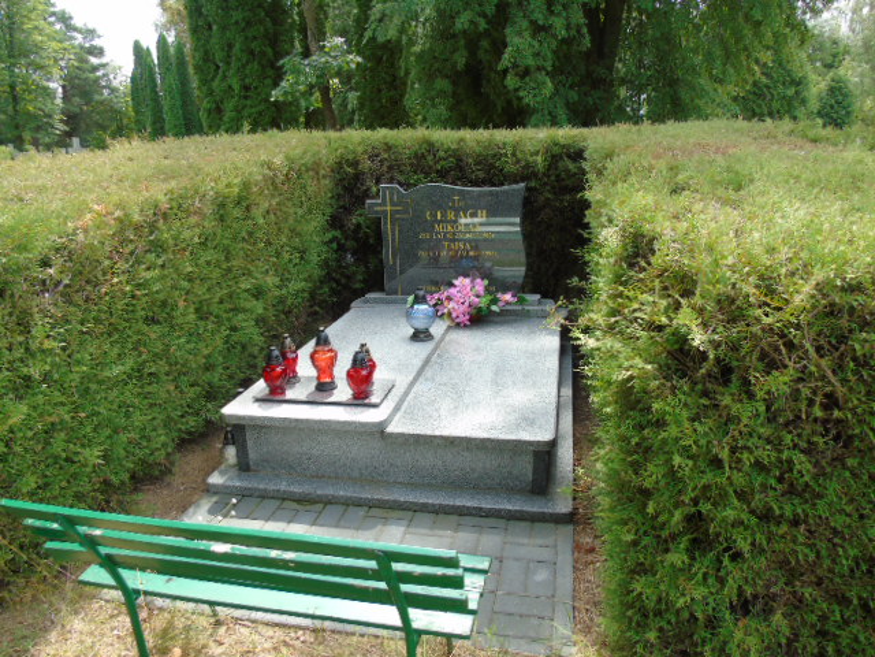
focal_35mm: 25
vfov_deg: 54.9
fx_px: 632
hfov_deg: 69.4
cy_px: 328
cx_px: 438
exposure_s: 1/160
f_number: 3.4
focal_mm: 4.4
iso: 80
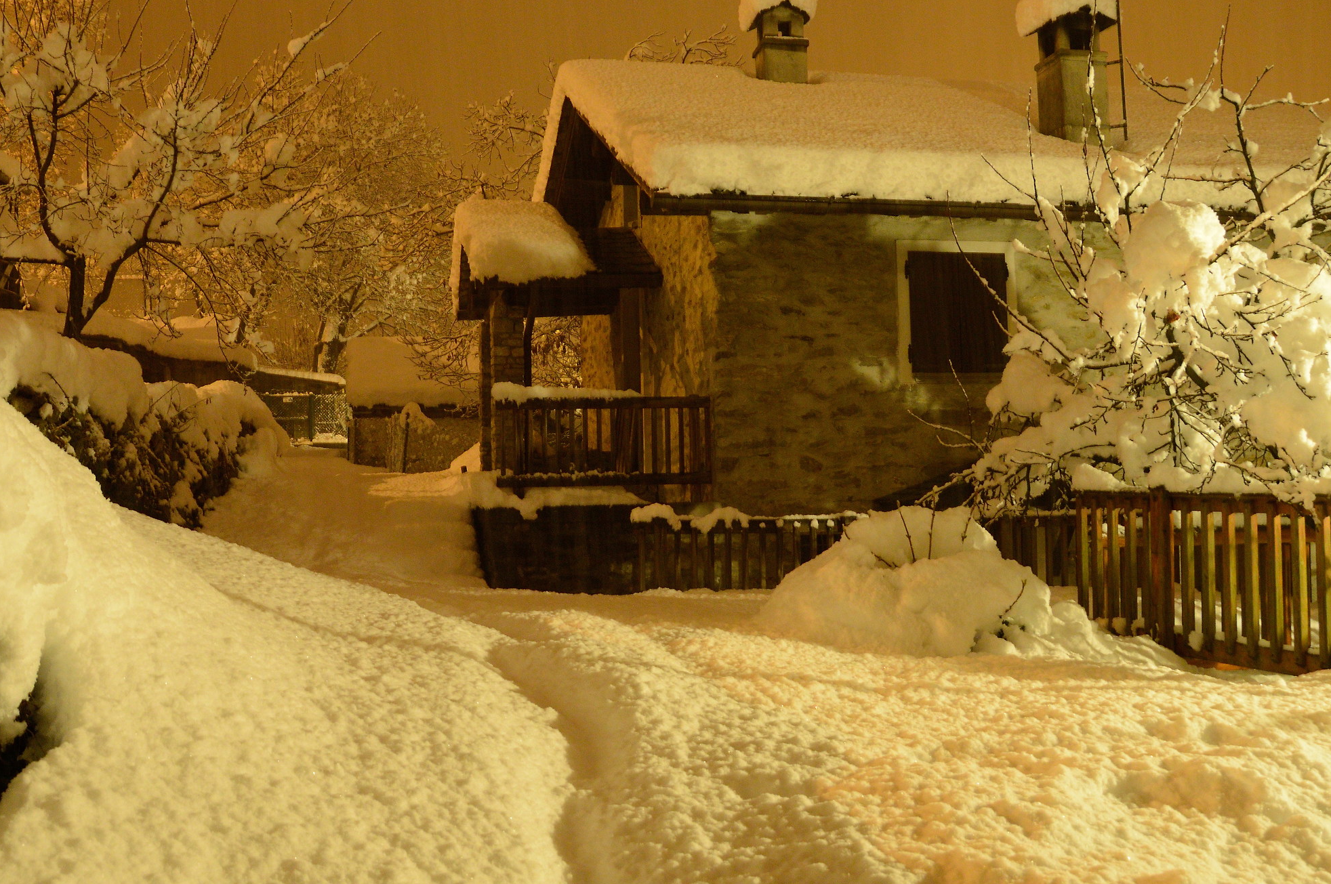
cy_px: 402
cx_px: 556
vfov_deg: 39.8
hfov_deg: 57.0
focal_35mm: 33
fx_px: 1219
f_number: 7.1
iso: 800
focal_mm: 18
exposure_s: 4
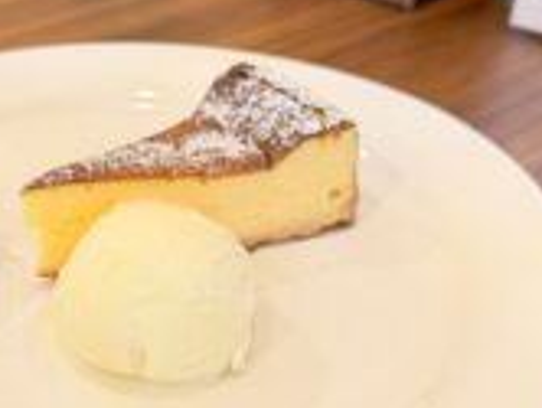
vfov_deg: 28.1
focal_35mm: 52
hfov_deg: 36.3
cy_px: 235
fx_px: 815
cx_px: 167
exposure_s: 1/121
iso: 200
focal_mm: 6.76
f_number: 1.78
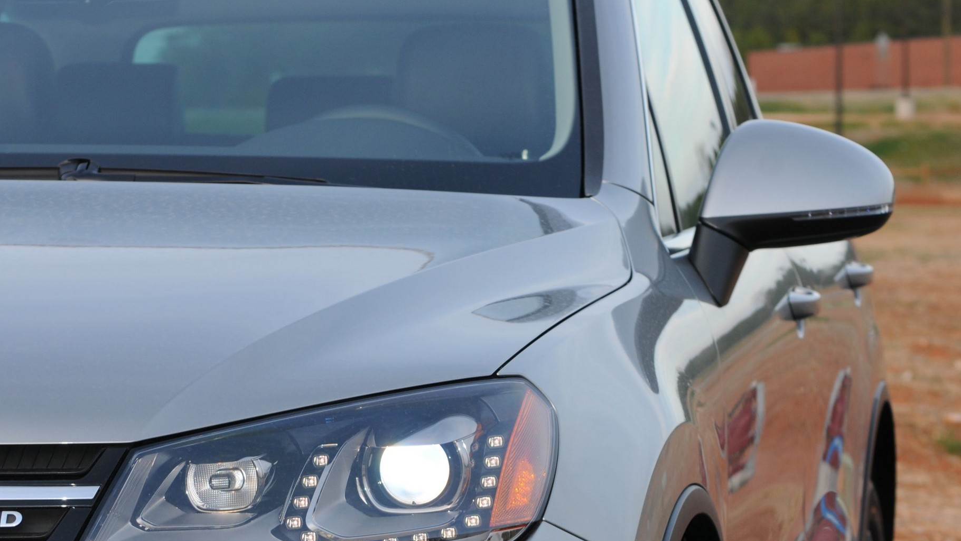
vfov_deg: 8.0
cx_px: 465
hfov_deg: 14.2
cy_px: 378
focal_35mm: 151
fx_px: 3848
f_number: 8
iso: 250
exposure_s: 1/60
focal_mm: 70
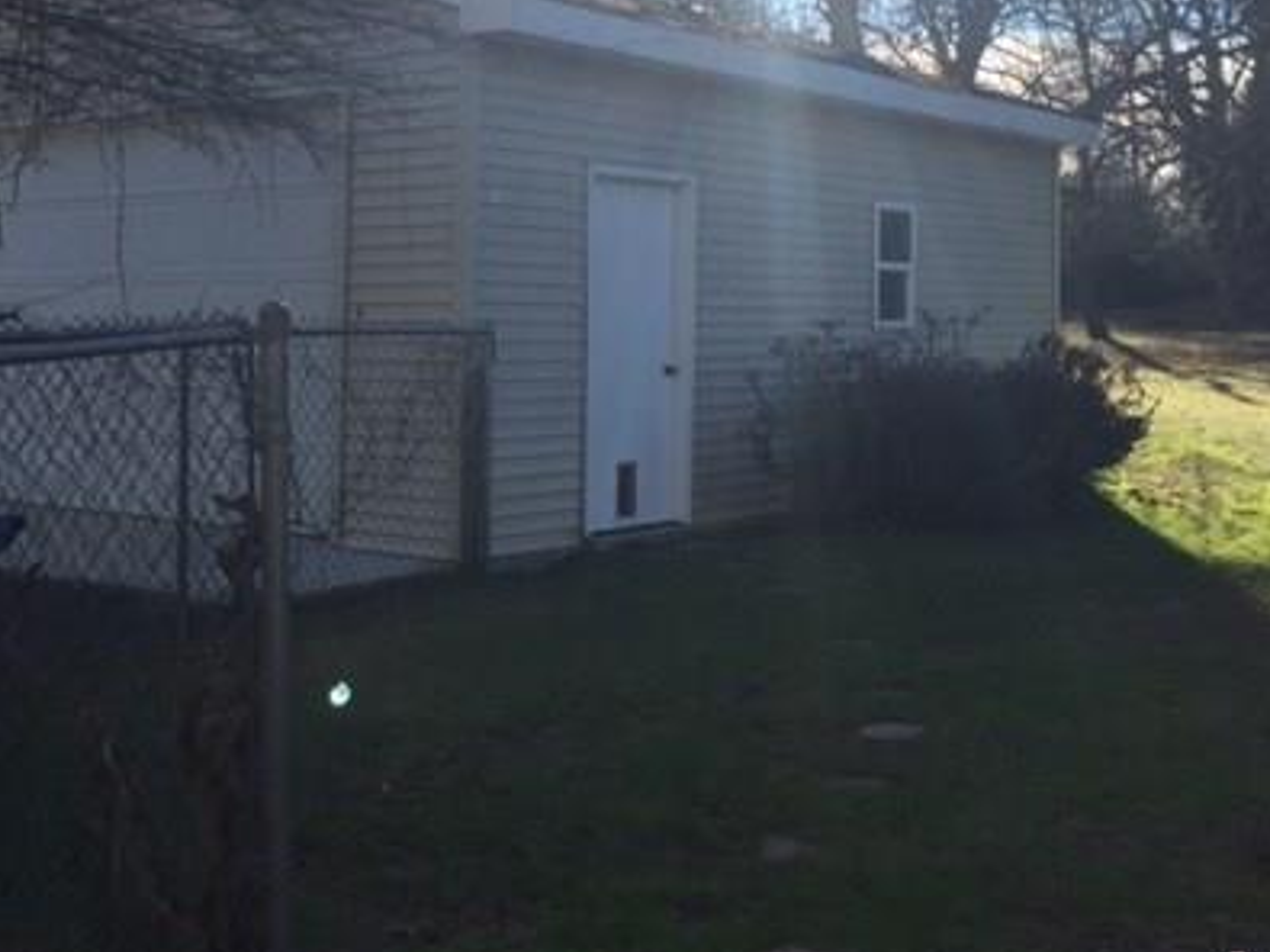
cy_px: 228
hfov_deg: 40.4
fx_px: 1724
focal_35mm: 47
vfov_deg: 30.3
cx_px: 563
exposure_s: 1/1582
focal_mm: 4.15
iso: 32
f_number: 2.2
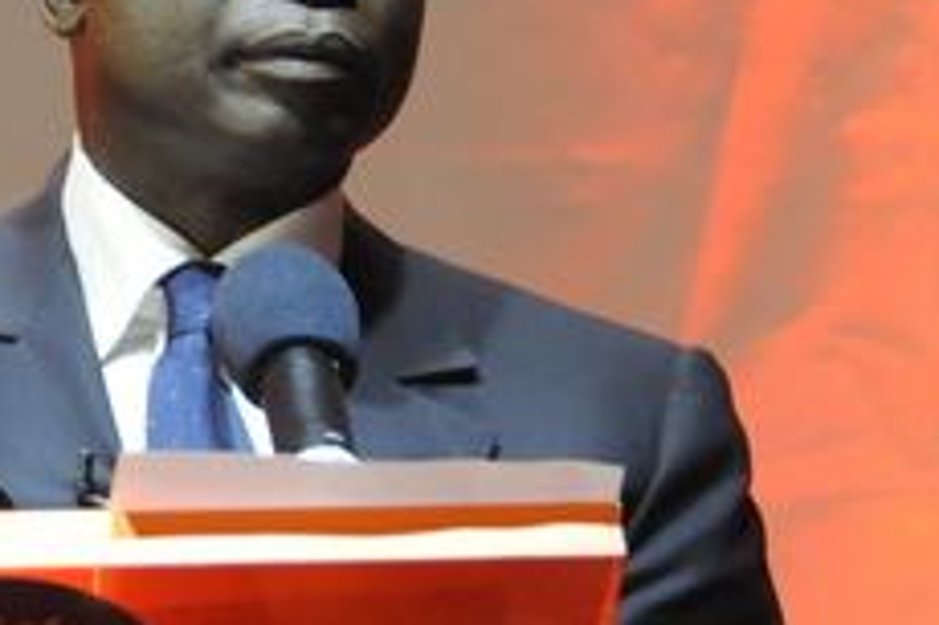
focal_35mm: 477
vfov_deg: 2.9
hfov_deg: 4.3
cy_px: 172
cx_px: 29
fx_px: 12432
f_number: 4.8
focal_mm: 122
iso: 1600
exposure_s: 1/30
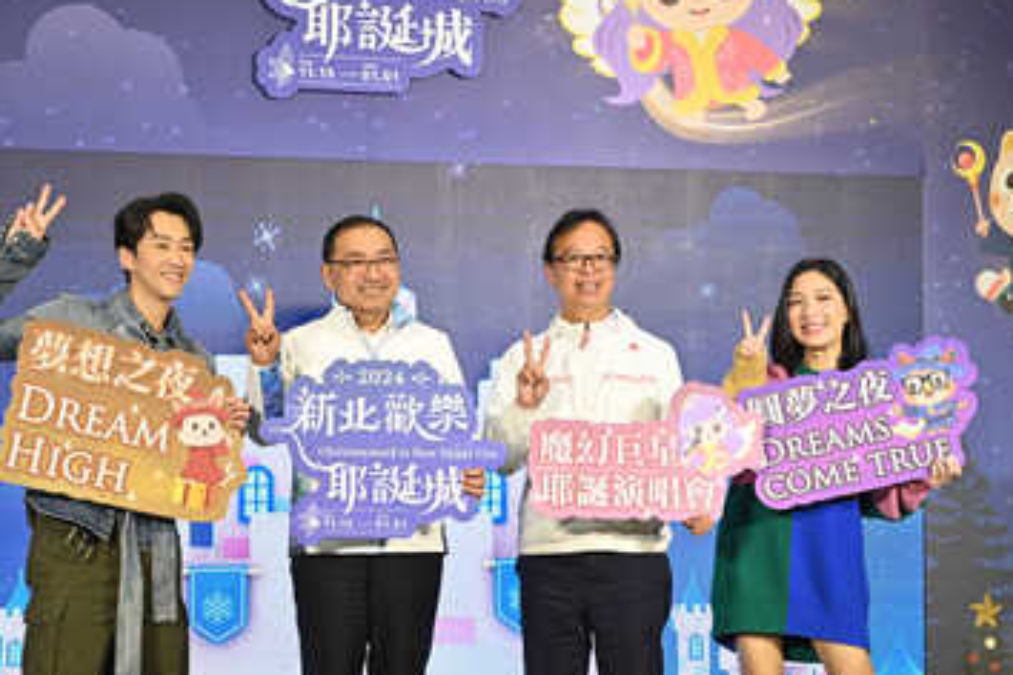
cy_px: 368
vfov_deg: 15.7
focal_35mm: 87
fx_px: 2448
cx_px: 458
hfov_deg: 23.4
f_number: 5.6
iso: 800
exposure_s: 1/100
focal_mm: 77
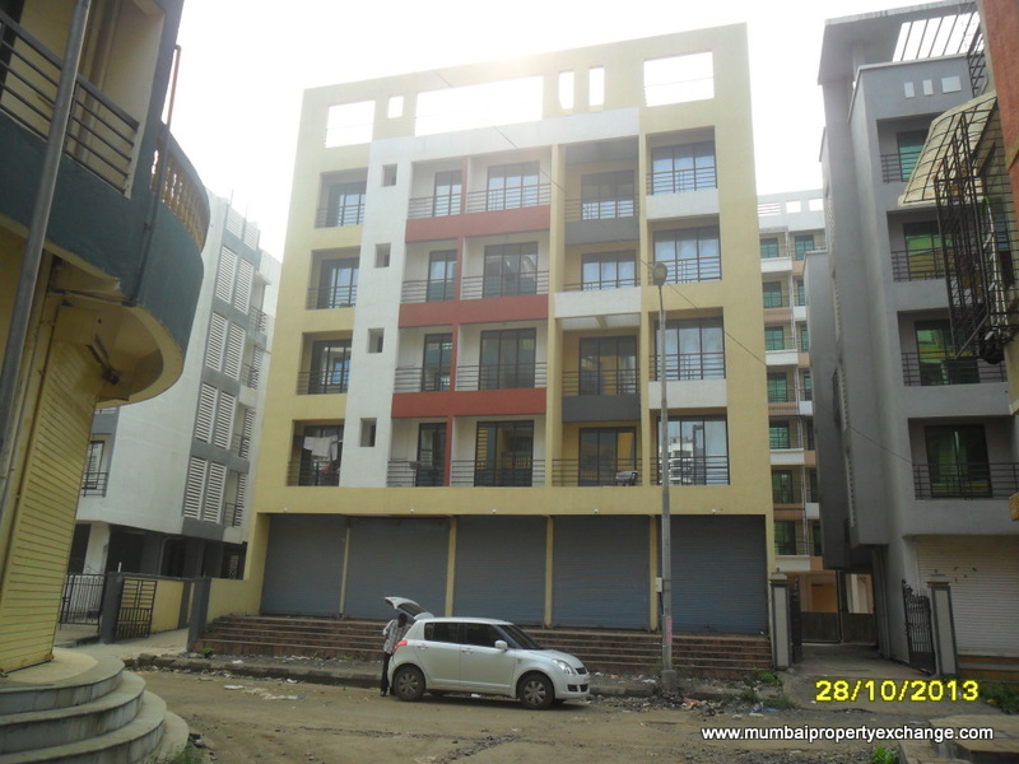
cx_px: 510
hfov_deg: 65.3
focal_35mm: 27
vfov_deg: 51.4
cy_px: 382
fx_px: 795
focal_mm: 4.9
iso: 100
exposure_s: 1/500
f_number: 3.5
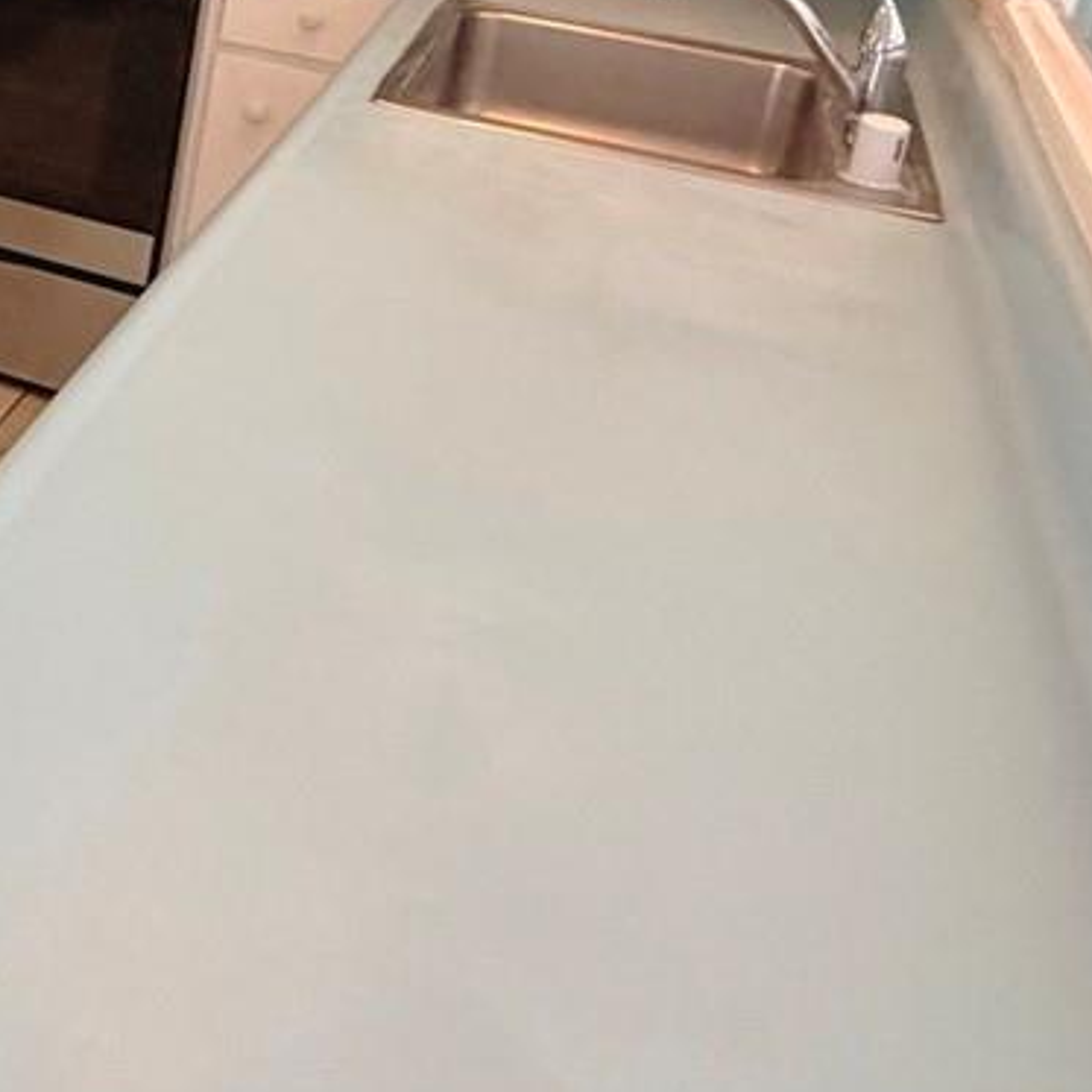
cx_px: -435
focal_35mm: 53
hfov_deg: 26.0
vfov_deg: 29.8
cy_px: -22
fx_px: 1892
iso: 160
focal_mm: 2.22
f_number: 2.2
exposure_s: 1/120
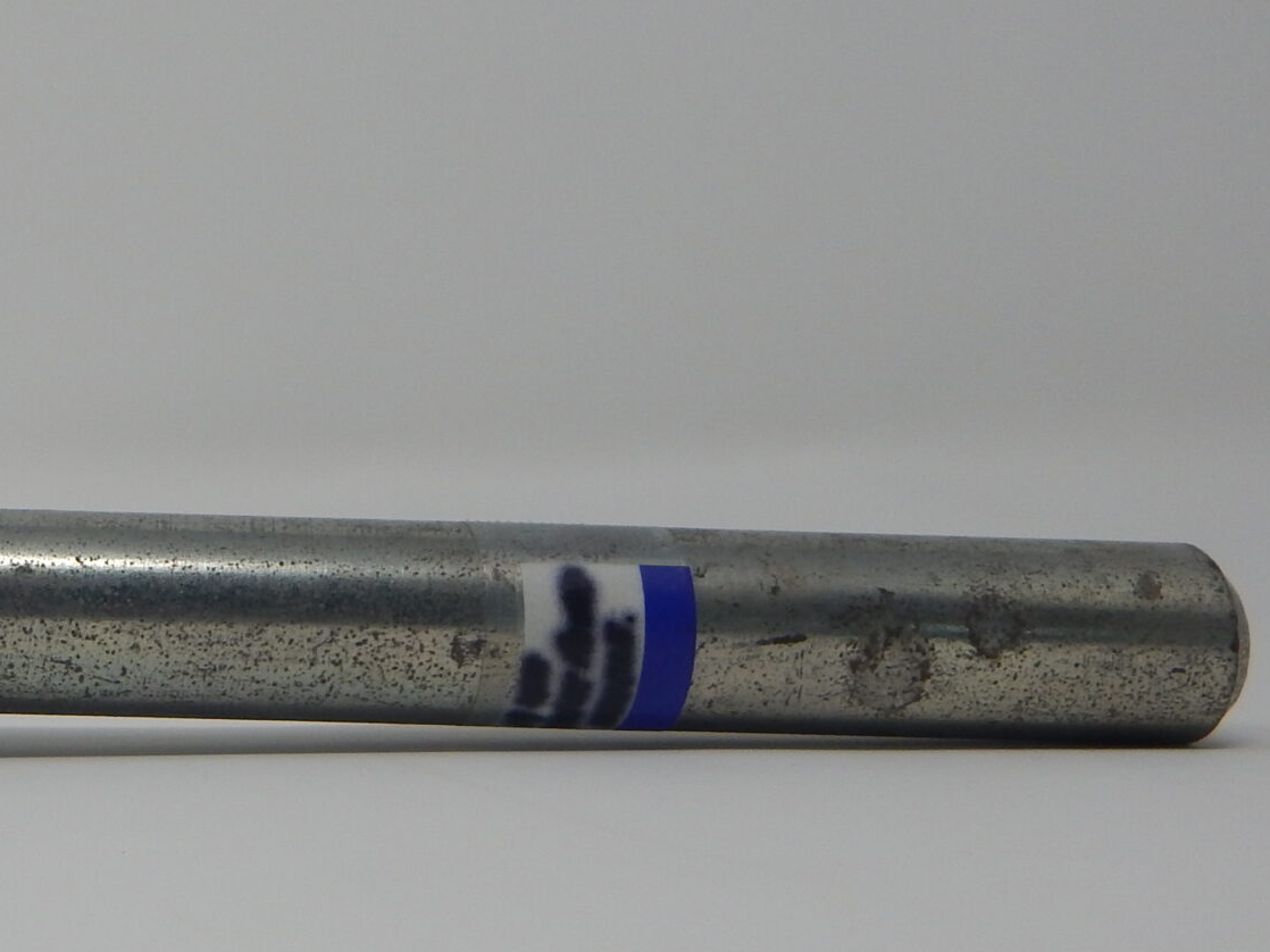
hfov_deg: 25.3
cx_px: -151
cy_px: 439
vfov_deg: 20.7
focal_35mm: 71
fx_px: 2604
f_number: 3.2
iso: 125
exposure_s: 1/200
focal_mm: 5.6
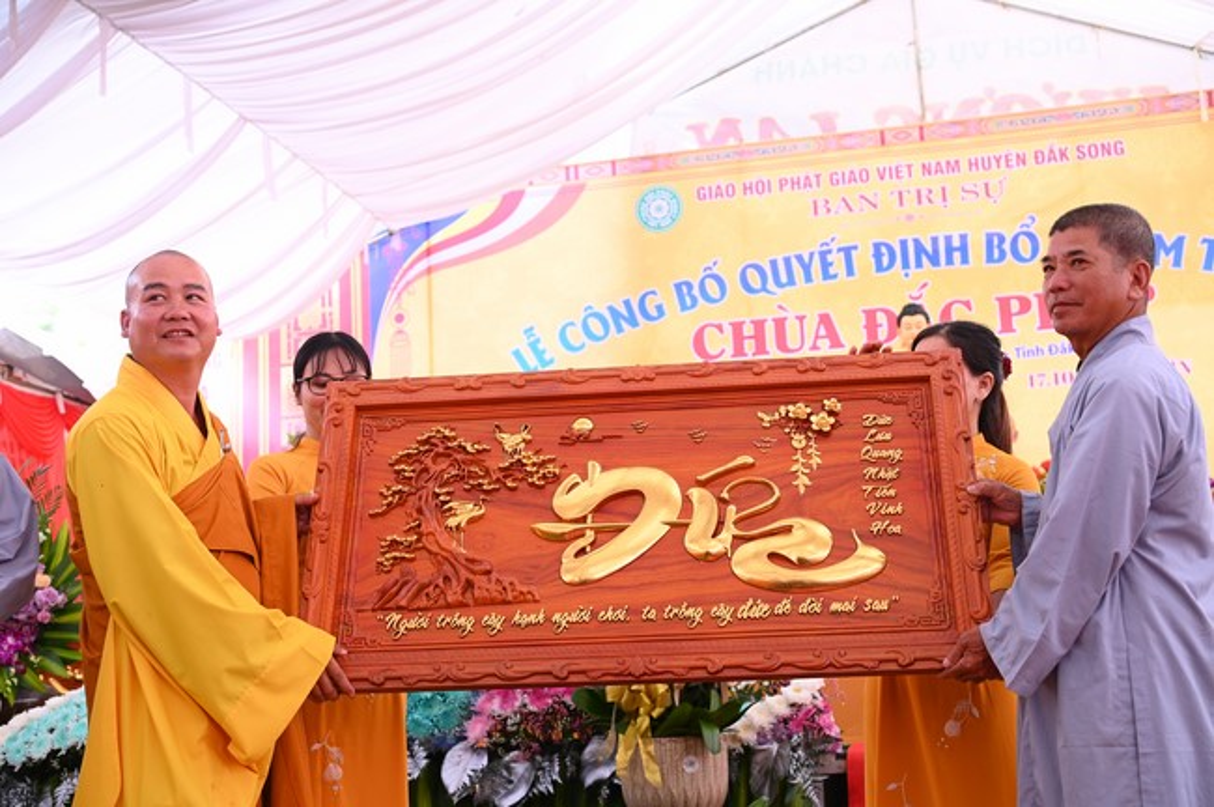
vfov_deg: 28.0
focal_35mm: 48
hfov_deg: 41.2
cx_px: 607
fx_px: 1617
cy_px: 404
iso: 800
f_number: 4.5
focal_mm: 48
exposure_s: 1/200
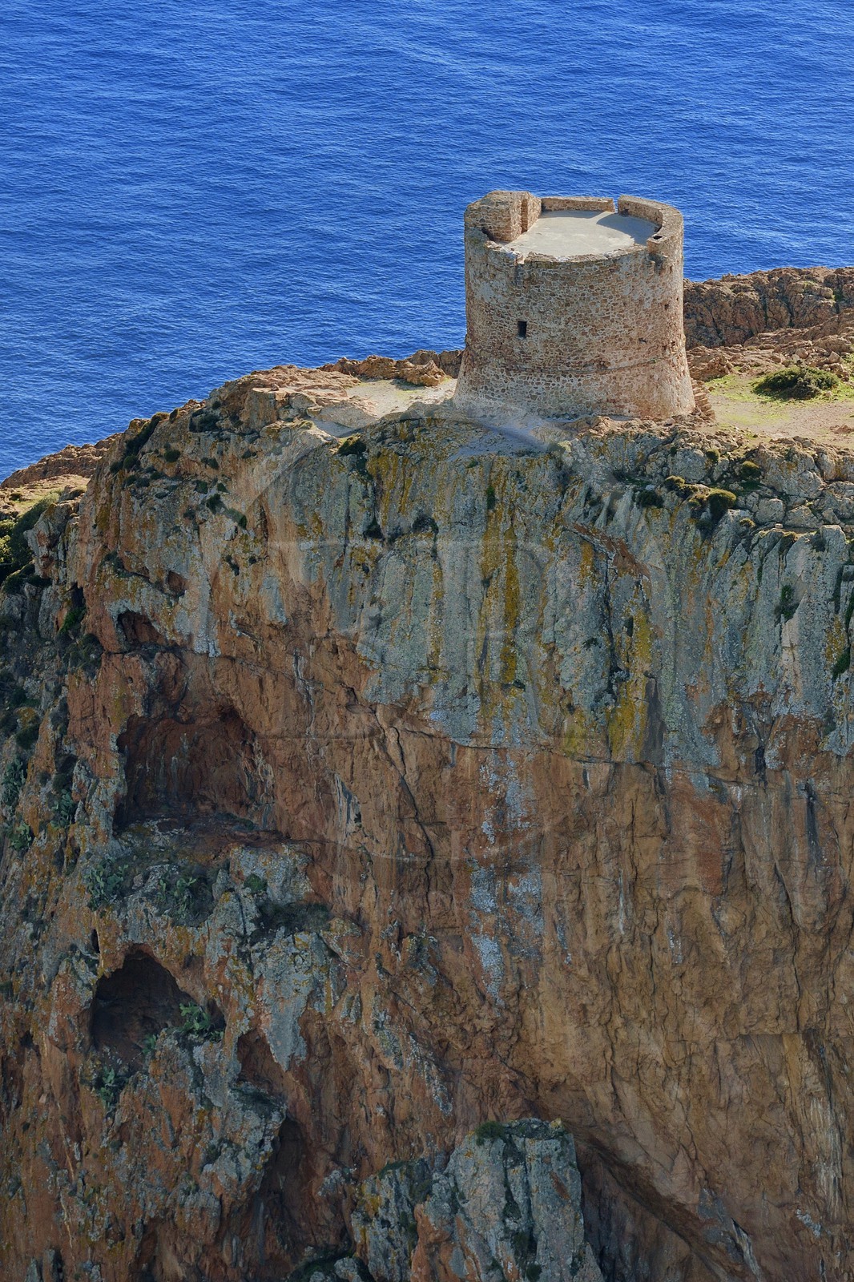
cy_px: 641
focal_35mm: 200
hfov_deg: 6.9
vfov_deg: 10.3
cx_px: 427
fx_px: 7119
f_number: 6.3
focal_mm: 200
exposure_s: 1/1000
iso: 400
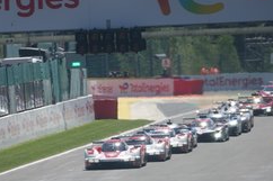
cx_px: 157
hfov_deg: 1.8
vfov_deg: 1.2
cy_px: 151
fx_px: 8457
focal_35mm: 1116
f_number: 4
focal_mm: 219.76
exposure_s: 1/800
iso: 125
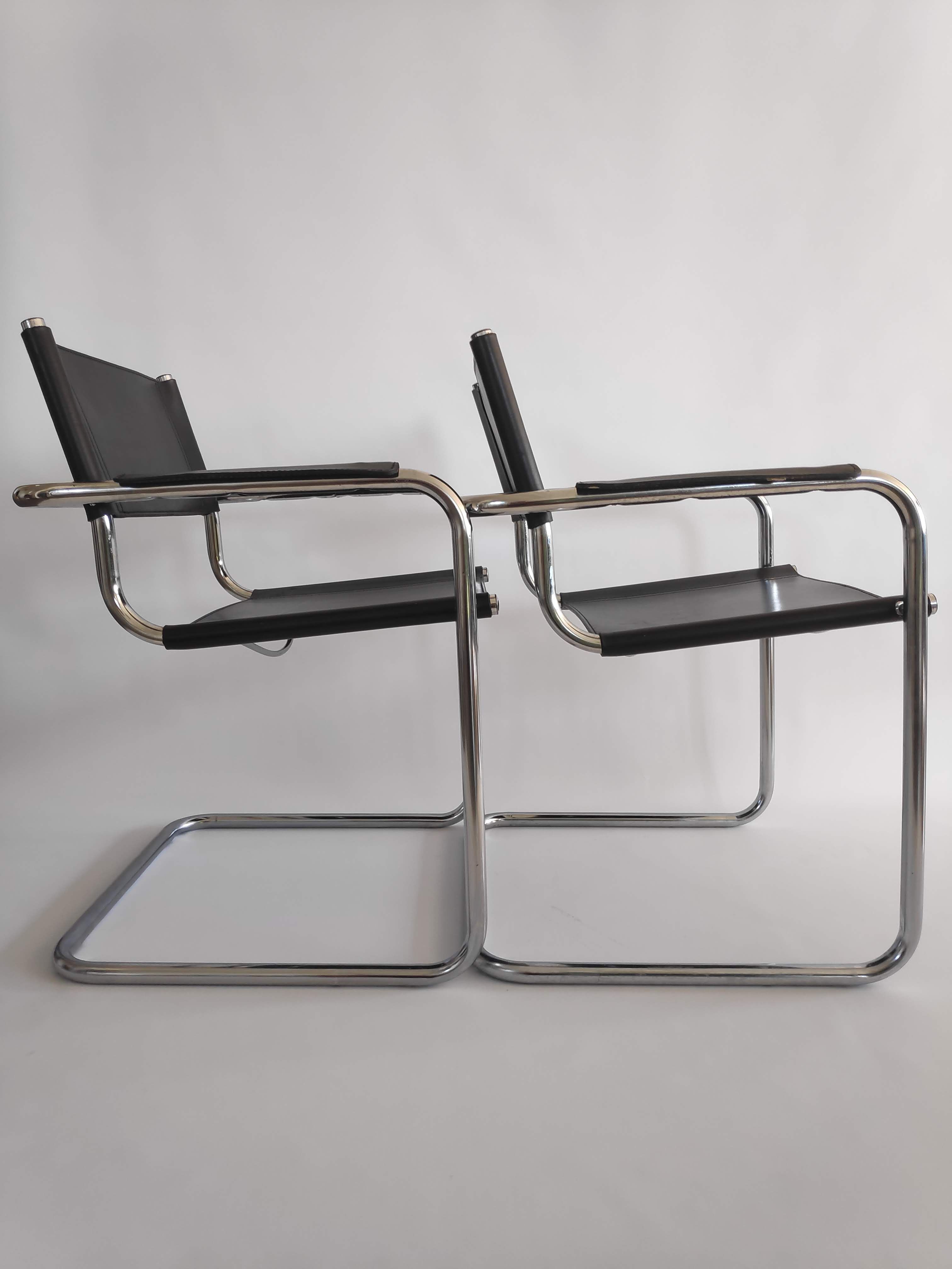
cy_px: 634
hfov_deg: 66.0
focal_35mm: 20
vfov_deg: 81.7
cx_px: 476
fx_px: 733
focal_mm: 3.94
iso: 301
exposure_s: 1/100
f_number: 1.9
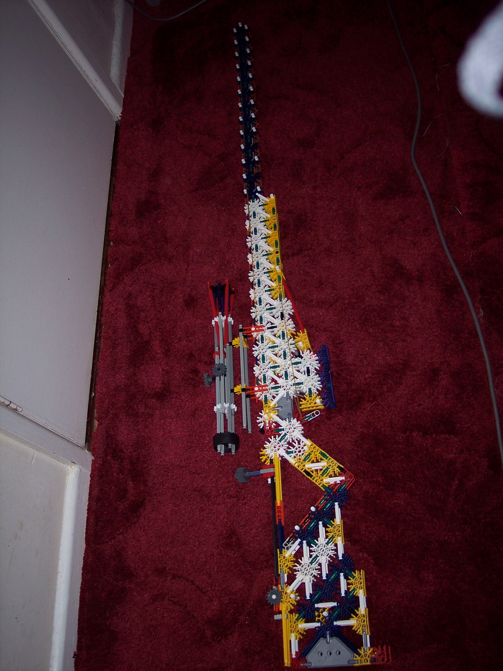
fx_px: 756
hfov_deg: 36.8
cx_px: 252
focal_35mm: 39
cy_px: 336
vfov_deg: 47.9
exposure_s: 1/60
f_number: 2.8
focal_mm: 8
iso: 100
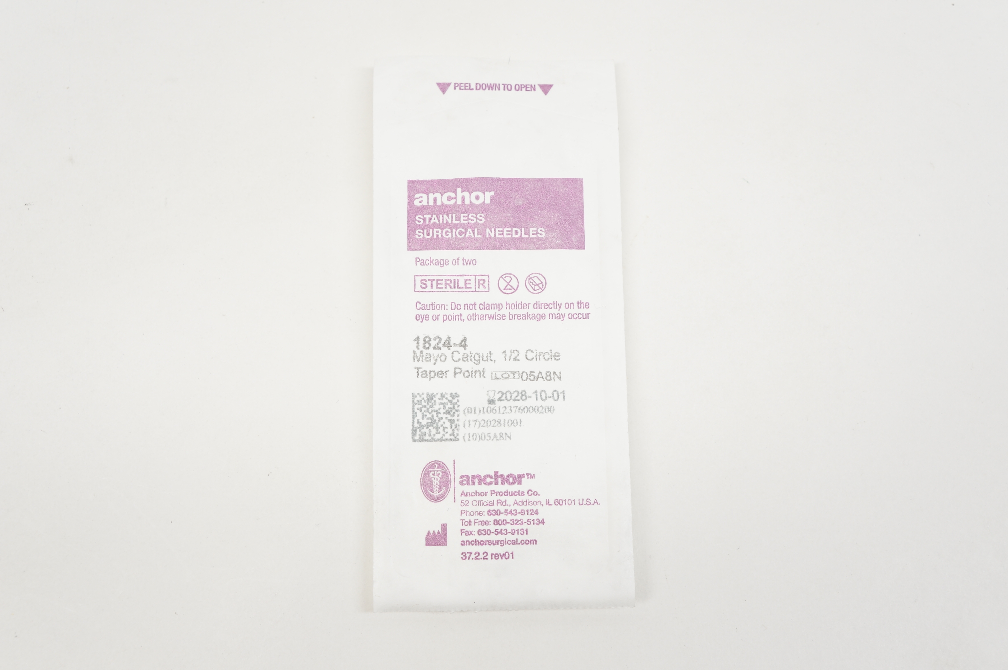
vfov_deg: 30.8
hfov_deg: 45.0
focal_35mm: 44
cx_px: 504
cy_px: 335
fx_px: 1217
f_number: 6.3
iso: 400
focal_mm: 29
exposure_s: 1/60
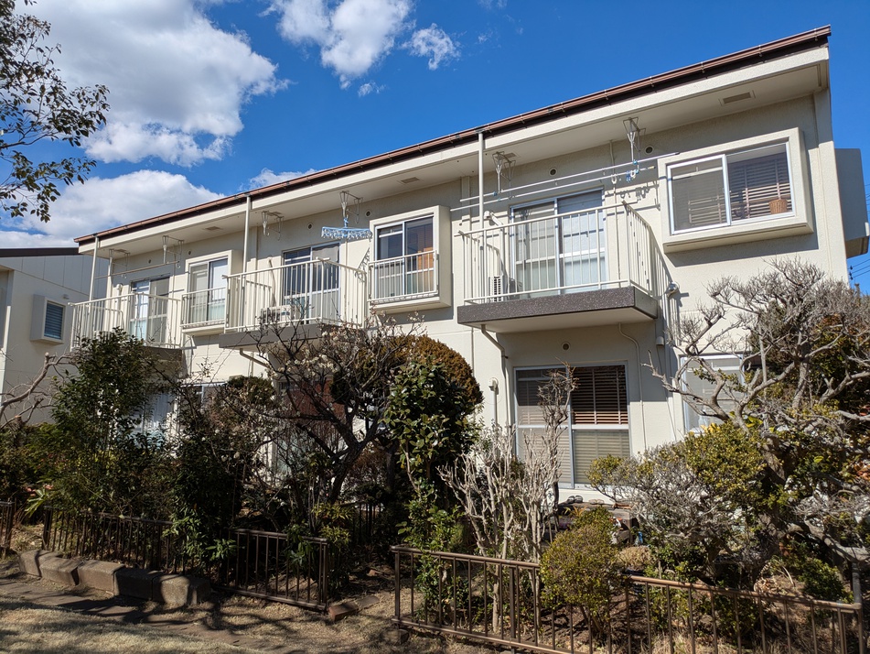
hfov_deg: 69.4
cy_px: 327
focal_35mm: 25
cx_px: 435
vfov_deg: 54.9
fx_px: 629
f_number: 1.89
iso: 44
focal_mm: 5.43
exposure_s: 1/3378
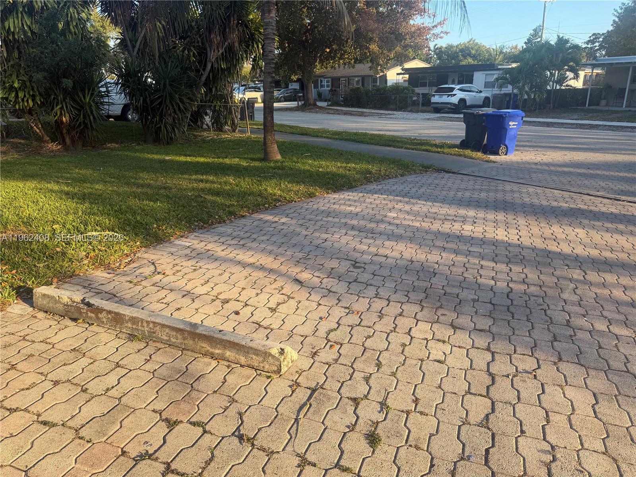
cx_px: 318
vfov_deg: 56.8
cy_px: 238
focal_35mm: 24
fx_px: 441
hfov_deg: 71.6
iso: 80
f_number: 1.78
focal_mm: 6.76
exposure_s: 1/920
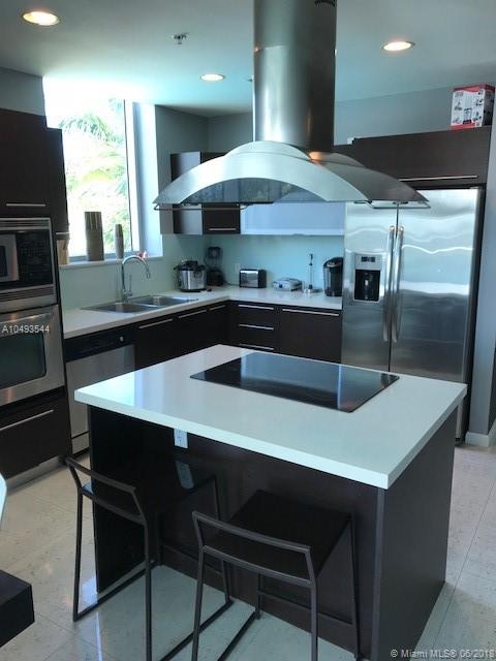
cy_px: 330
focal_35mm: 28
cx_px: 248
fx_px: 535
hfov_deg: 49.7
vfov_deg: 63.4
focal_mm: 3.99
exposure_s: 1/60
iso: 25
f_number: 1.8
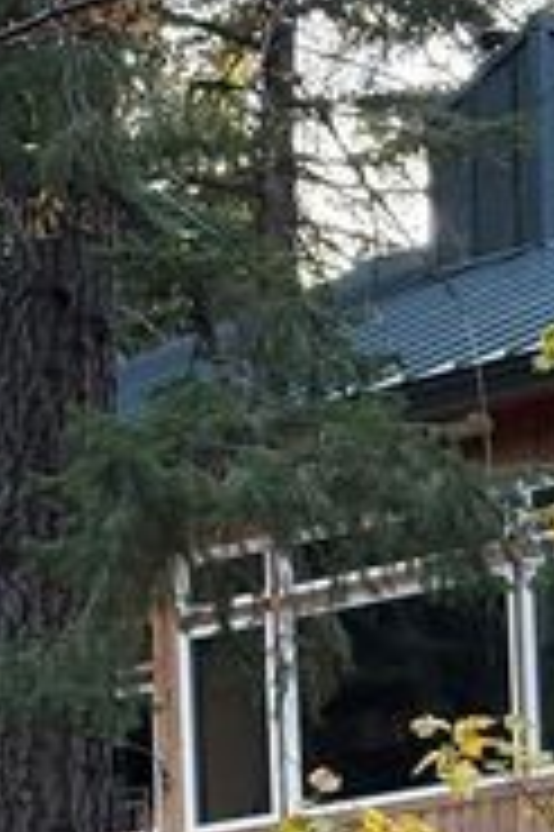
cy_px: 1158
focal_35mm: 195
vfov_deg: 10.3
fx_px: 4509
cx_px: 833
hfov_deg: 6.9
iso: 100
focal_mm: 5.96
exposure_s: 1/110
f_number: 1.6
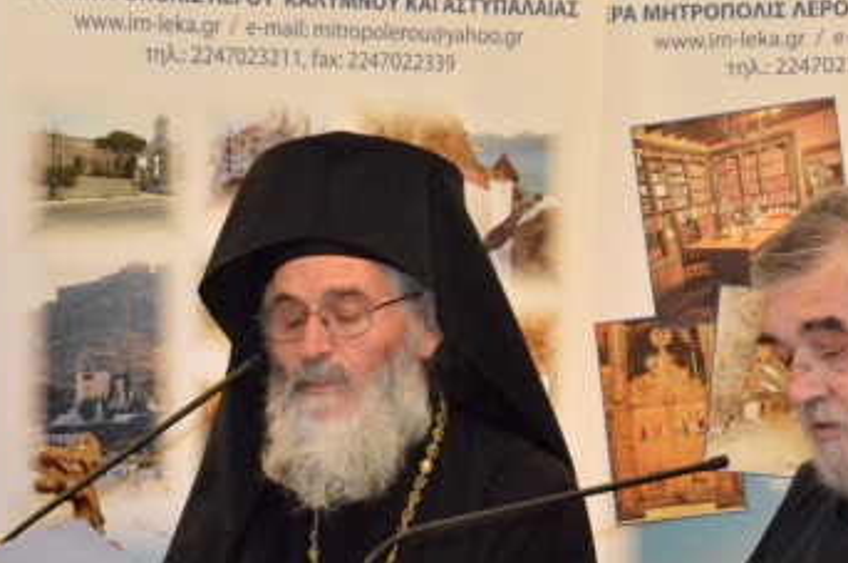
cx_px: 486
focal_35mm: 253
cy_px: 469
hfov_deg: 8.1
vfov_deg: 5.4
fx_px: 5954
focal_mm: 75
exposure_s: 1/125
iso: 6400
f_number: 7.1
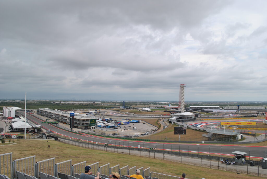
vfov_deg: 48.0
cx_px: 134
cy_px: 90
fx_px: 200
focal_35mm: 27
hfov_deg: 67.3
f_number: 8
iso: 100
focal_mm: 18
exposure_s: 1/250
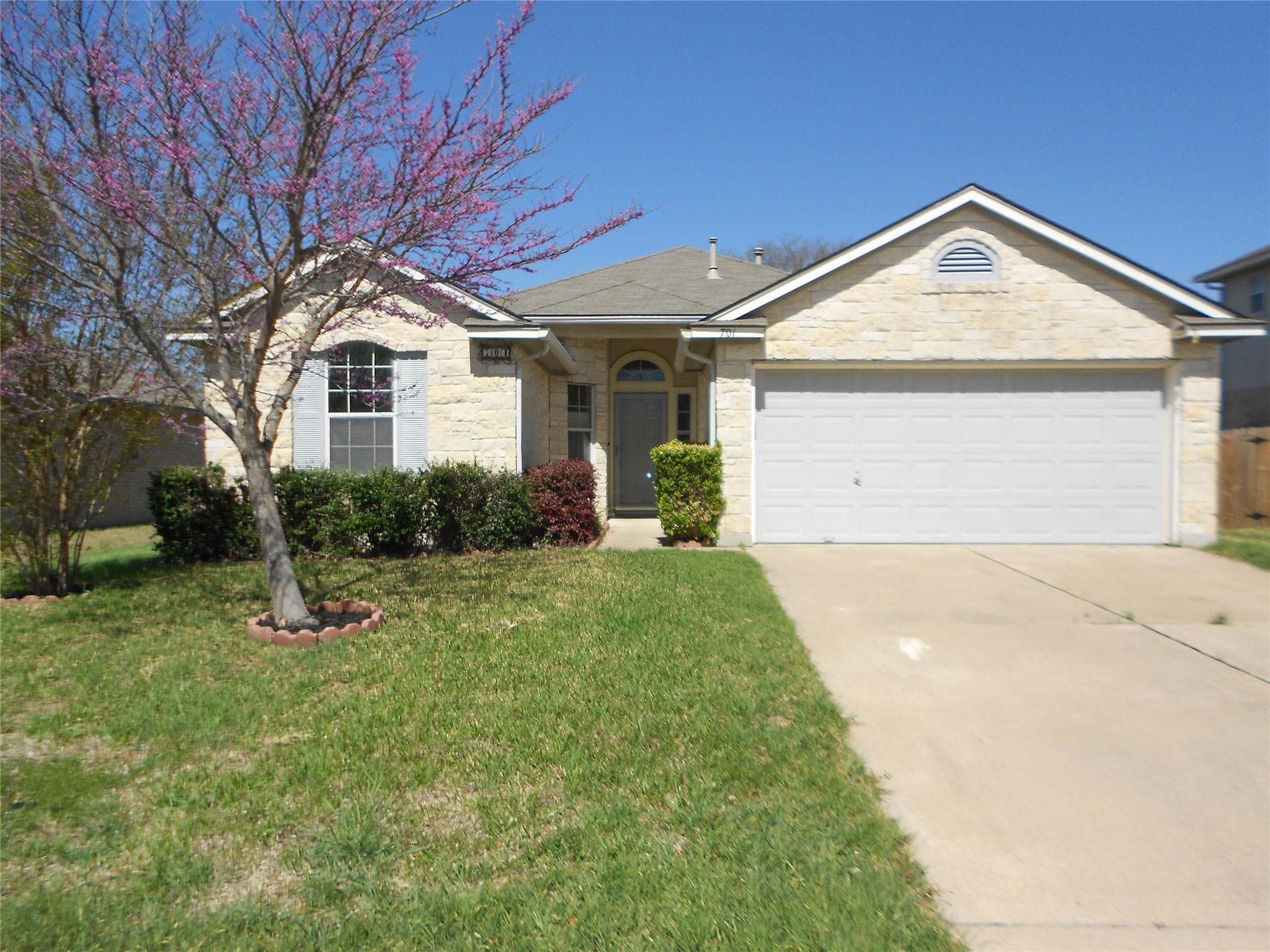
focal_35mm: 26
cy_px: 476
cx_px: 635
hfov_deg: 67.3
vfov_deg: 53.1
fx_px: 954
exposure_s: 1/1250
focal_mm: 4.6
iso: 80
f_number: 3.2
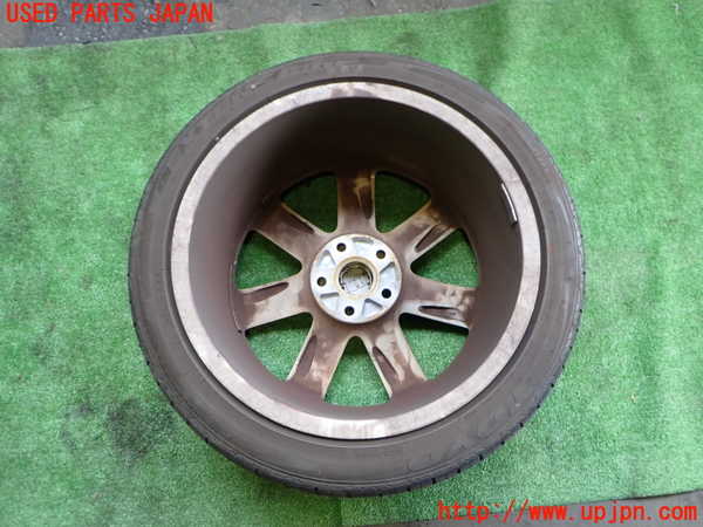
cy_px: 264
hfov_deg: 60.0
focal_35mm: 30
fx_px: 609
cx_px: 352
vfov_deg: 46.8
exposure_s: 1/50
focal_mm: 5.4
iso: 200
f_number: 2.3
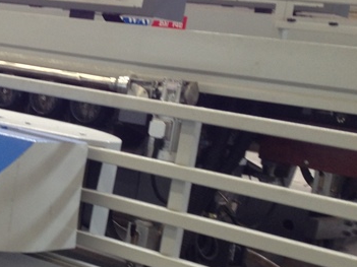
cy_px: 91
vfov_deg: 16.0
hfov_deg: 19.4
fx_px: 948
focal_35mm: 92
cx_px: -126
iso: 64
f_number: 2.4
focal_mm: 4.12
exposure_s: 1/20
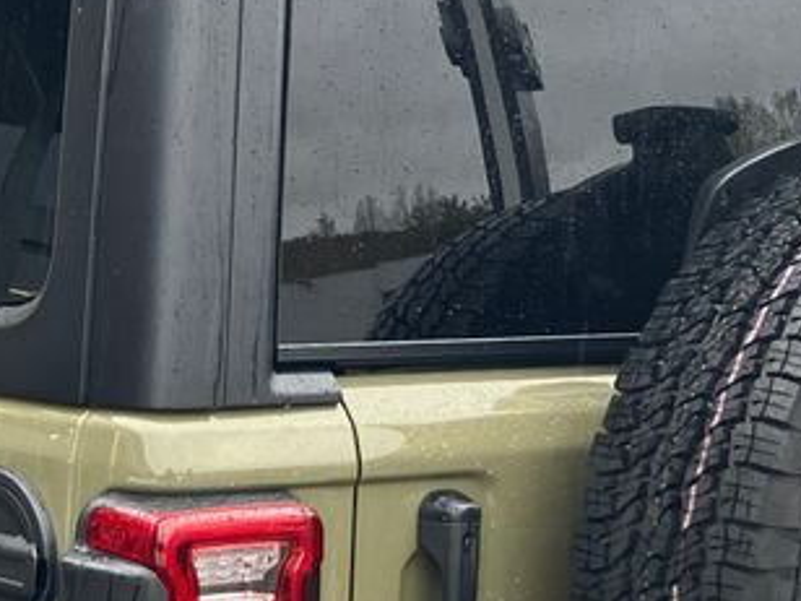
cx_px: 109
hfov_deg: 20.7
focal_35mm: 93
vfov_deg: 15.5
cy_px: 632
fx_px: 2152
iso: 80
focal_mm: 3.99
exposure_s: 1/121
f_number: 1.8
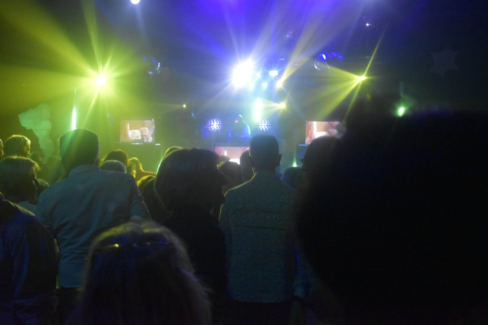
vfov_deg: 31.9
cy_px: 162
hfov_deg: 46.4
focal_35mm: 42
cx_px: 244
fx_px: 569
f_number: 4.2
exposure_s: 1/200
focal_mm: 28
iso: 6400
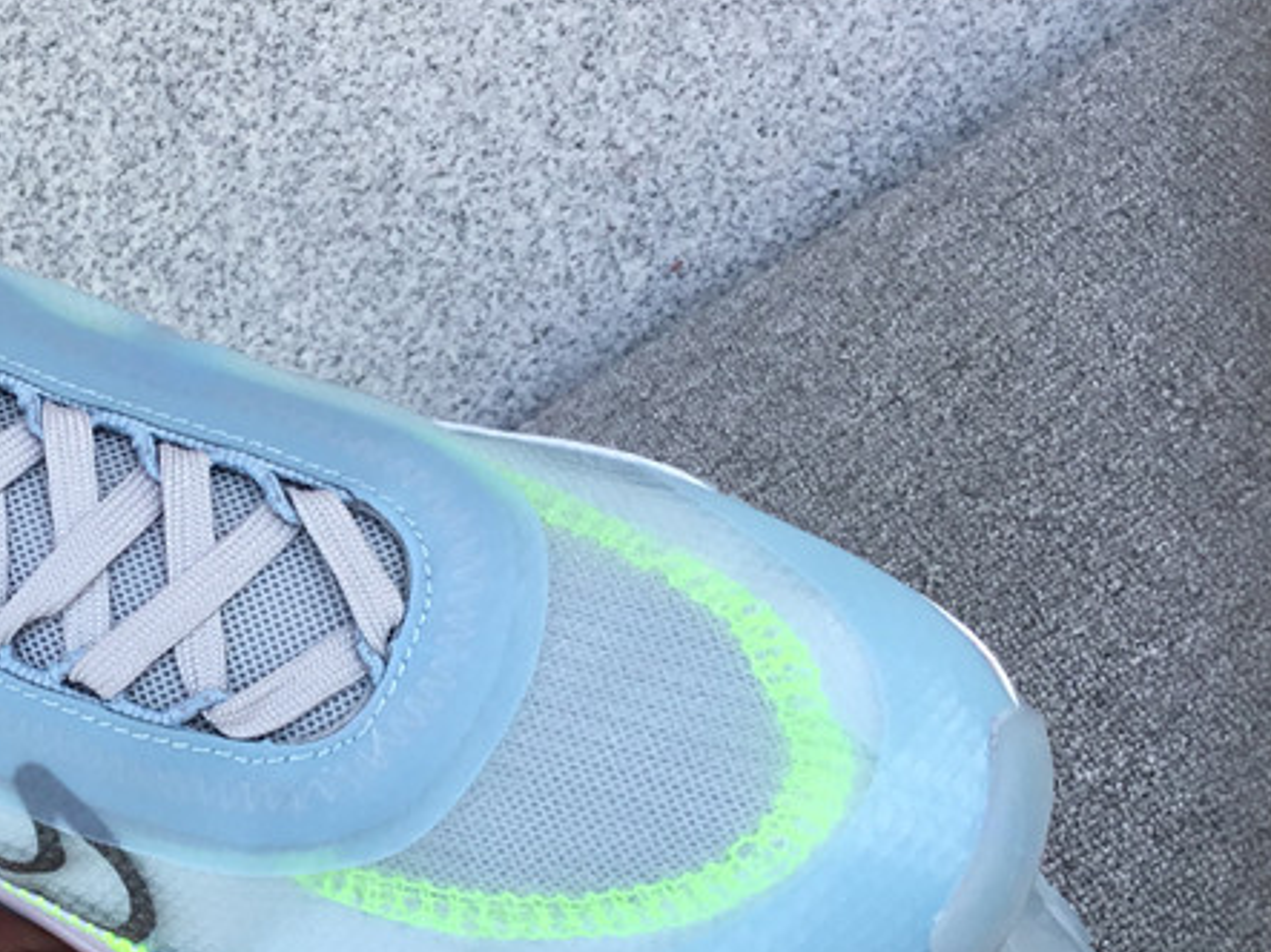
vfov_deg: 23.2
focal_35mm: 63
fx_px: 2313
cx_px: 72
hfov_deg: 29.2
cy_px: 558
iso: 25
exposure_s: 1/377
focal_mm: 3.3
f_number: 2.4
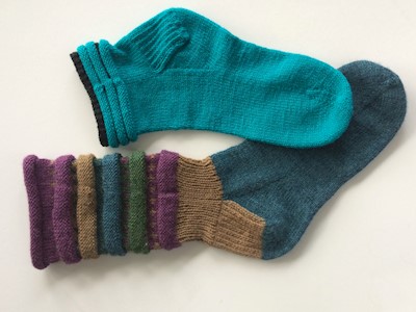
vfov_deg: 48.2
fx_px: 349
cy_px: 156
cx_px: 208
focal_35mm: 29
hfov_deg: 61.7
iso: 40
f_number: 2.2
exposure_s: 1/30
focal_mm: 4.2
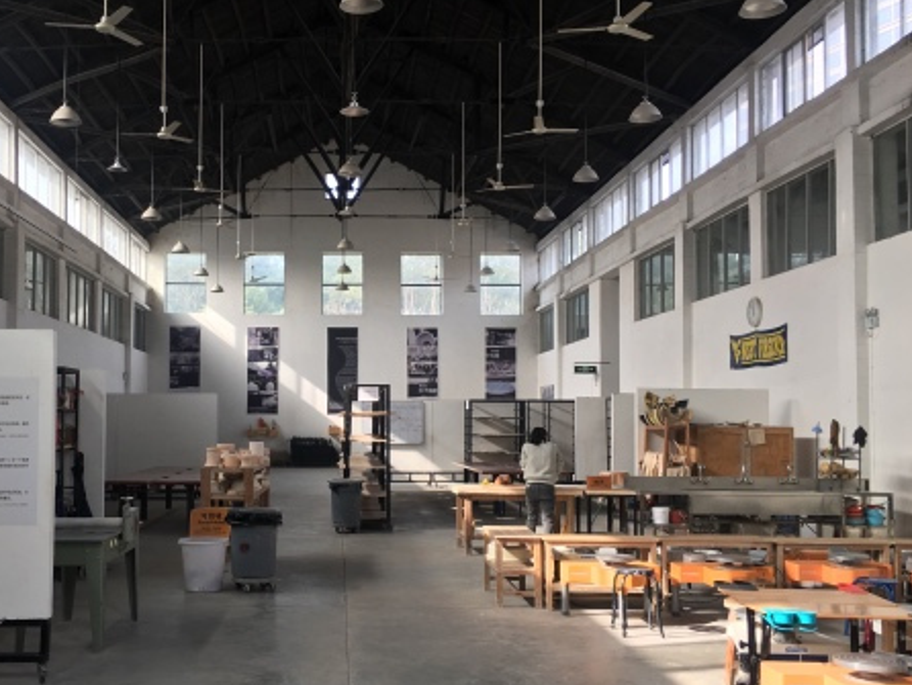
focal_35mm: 39
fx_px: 1028
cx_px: 337
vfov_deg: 36.8
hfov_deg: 47.4
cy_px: 372
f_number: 2.2
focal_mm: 4.15
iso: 25
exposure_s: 1/100
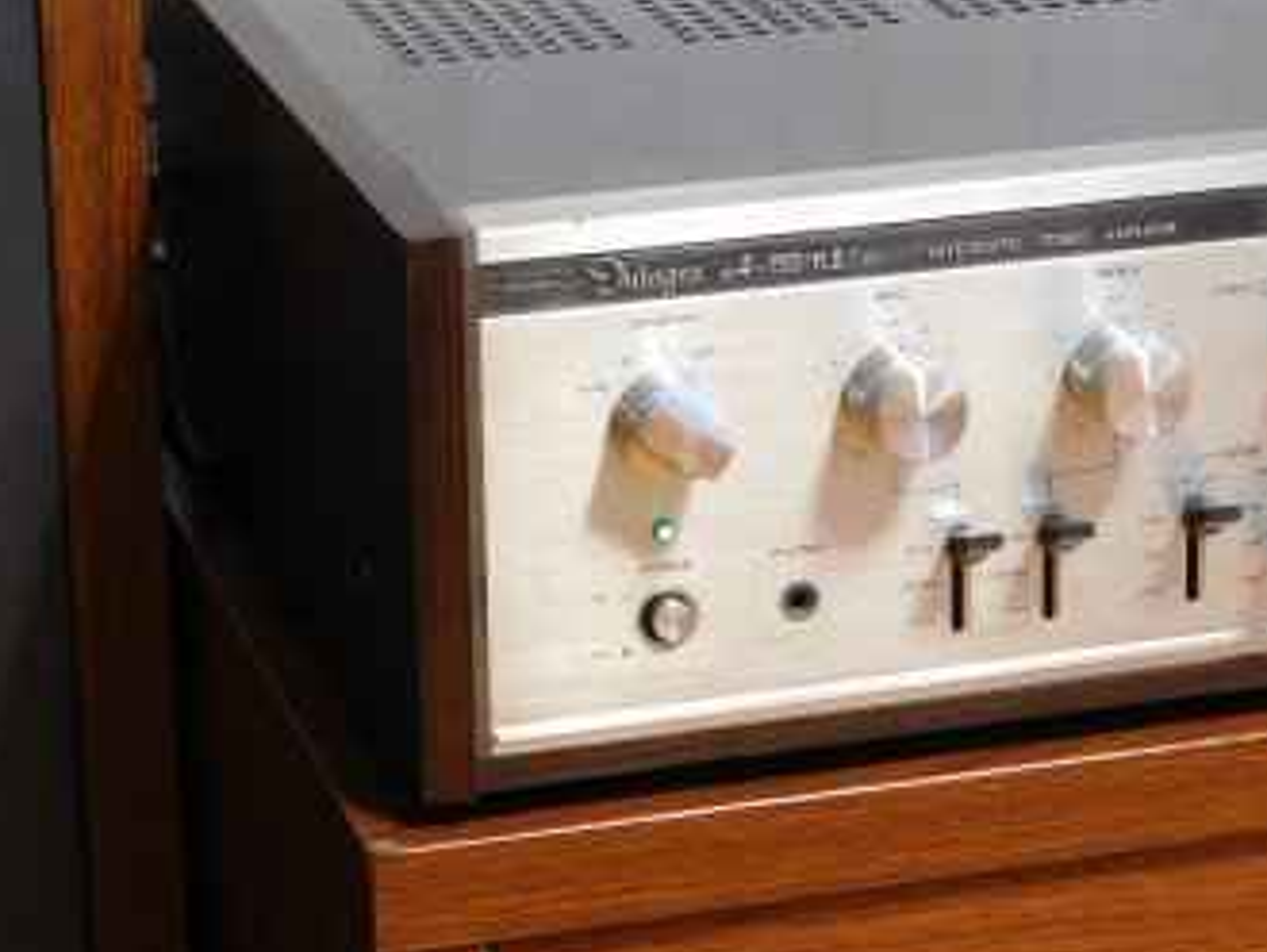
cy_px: 150
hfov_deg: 15.2
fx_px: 4725
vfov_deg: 11.5
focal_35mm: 129
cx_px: 1006
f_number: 4.3
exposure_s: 1/8
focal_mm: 12.6
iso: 400
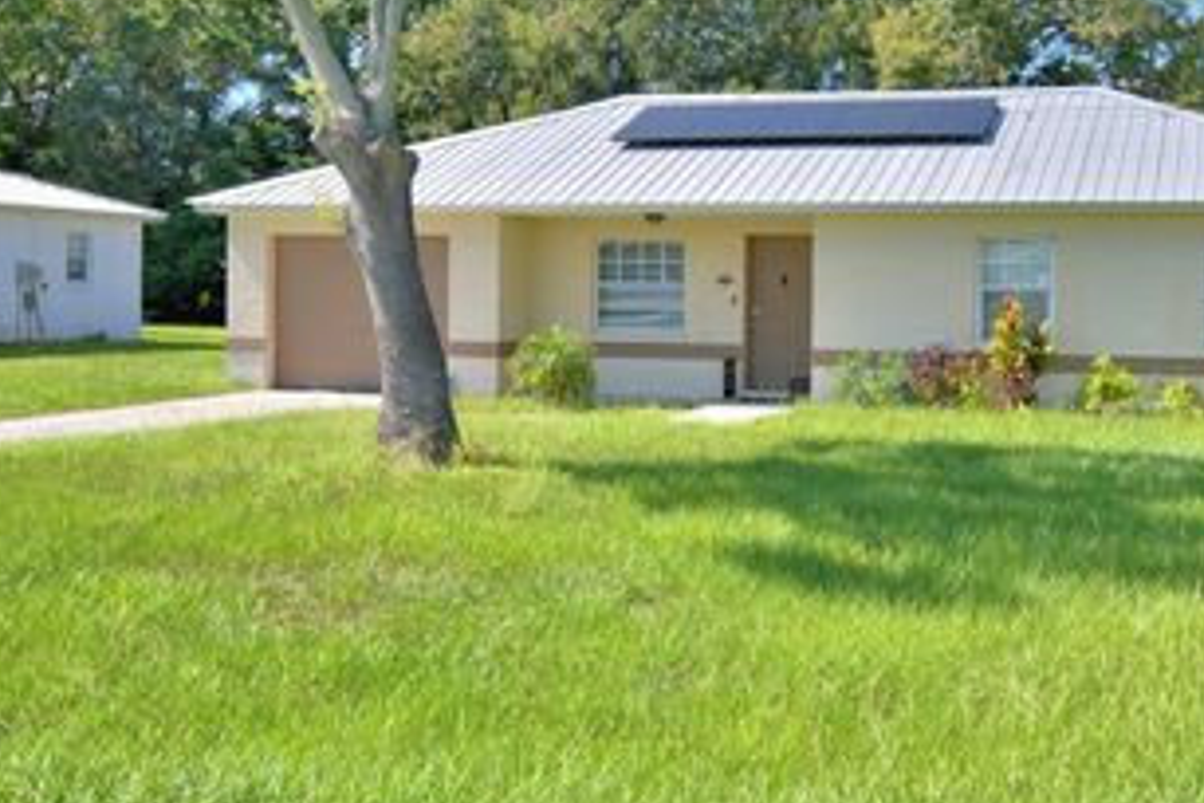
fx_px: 1639
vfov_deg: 27.4
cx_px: 795
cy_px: 309
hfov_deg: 39.9
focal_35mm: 49
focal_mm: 20
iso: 100
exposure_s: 1/500
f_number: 5.6
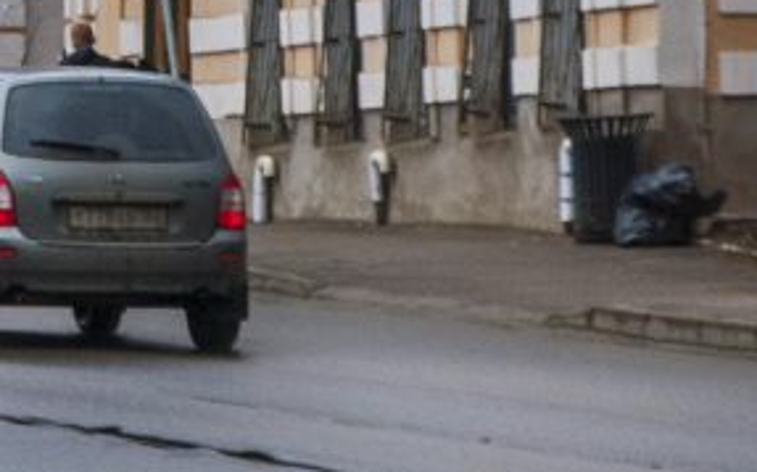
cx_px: -438
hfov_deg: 4.3
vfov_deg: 2.7
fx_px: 10021
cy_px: -535
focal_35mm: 486
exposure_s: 1/640
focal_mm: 70
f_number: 5.3
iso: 200
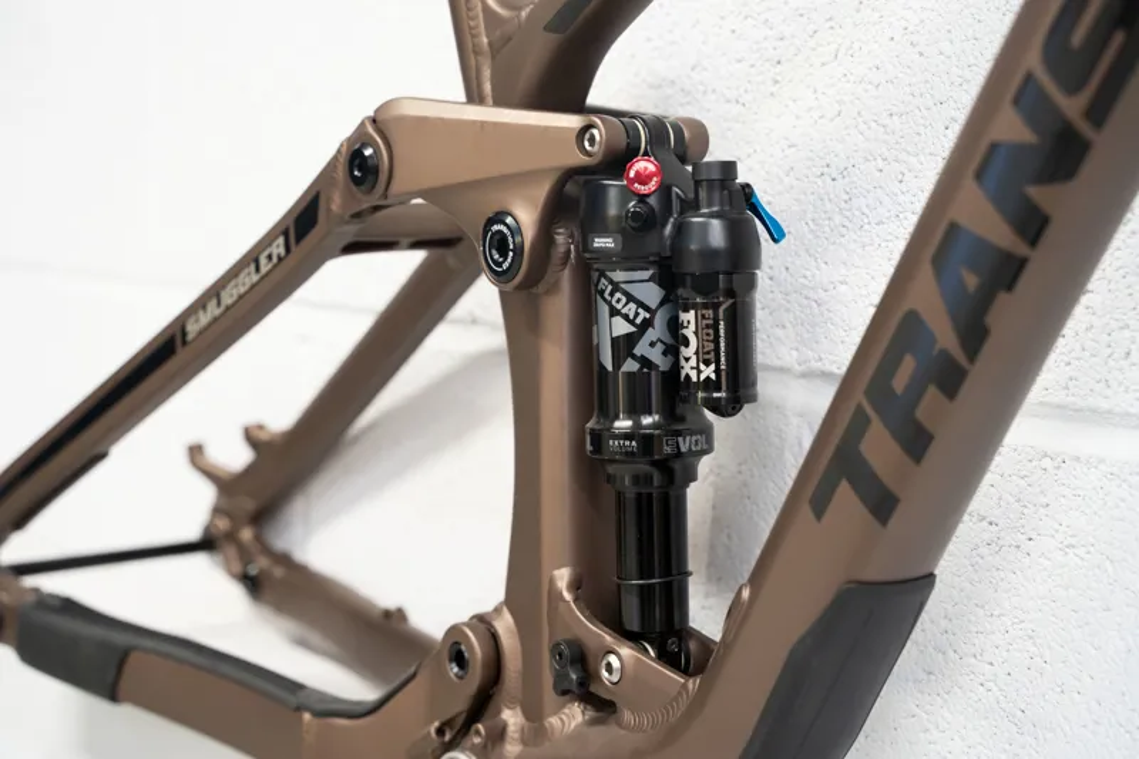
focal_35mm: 63
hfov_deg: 31.9
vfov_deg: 21.6
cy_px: 380
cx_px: 570
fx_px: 1993
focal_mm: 63
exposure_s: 1/50
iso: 1600
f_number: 5
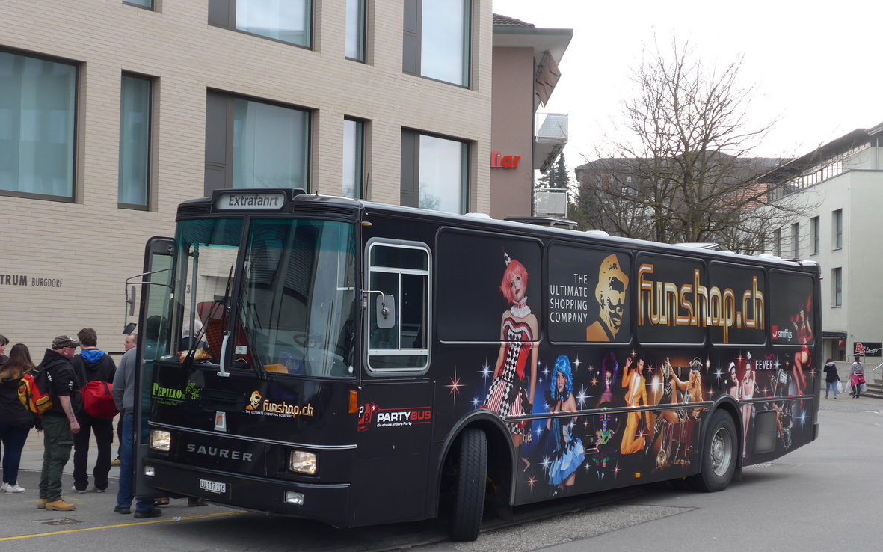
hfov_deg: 36.3
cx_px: 435
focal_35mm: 56
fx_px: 1348
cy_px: 304
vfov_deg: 23.1
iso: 80
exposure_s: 1/250
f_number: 3.3
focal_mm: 10.7
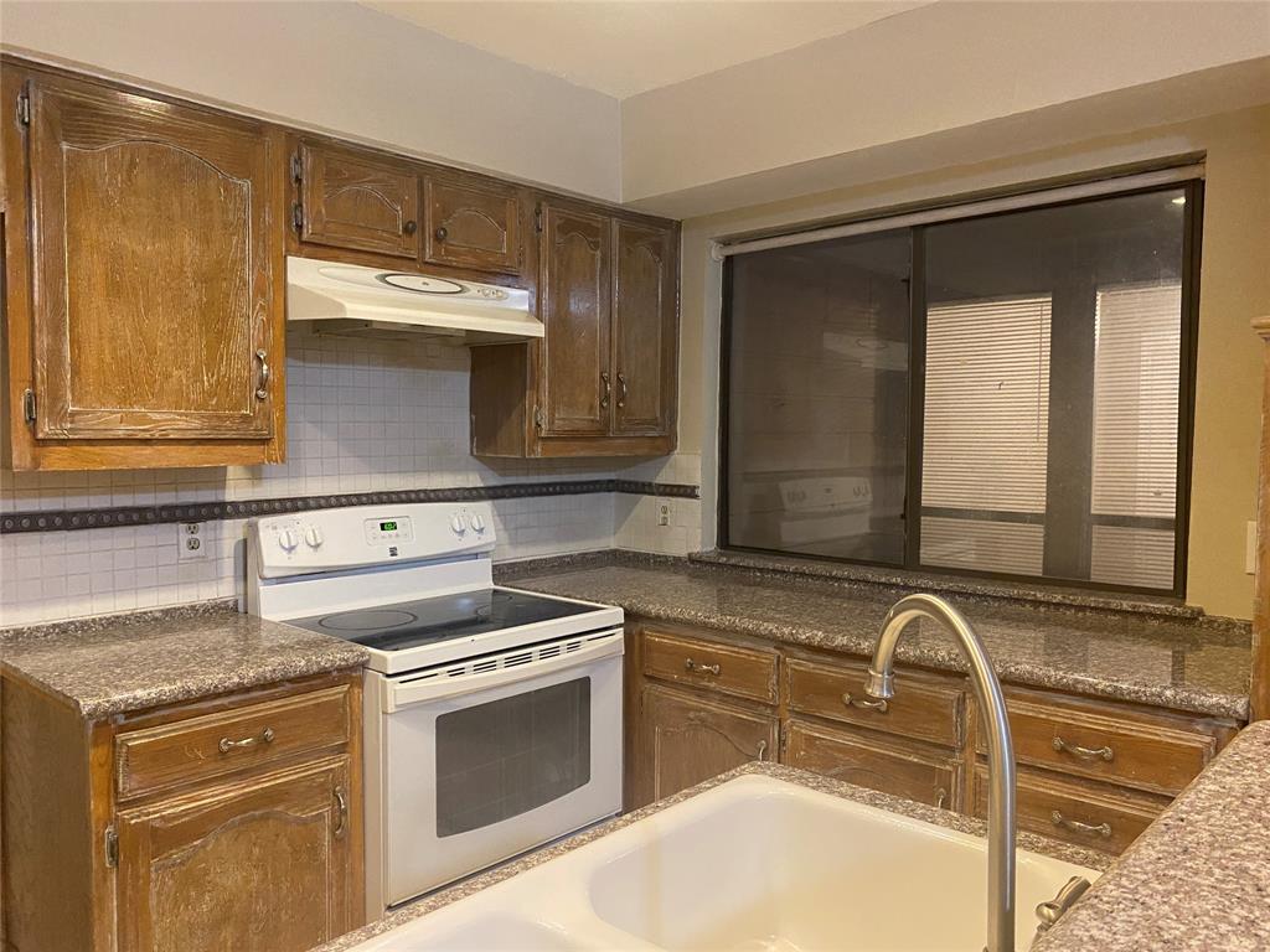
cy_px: 476
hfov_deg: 67.3
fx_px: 954
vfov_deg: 53.1
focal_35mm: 26
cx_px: 635
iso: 400
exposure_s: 1/60
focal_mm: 4.25
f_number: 1.8
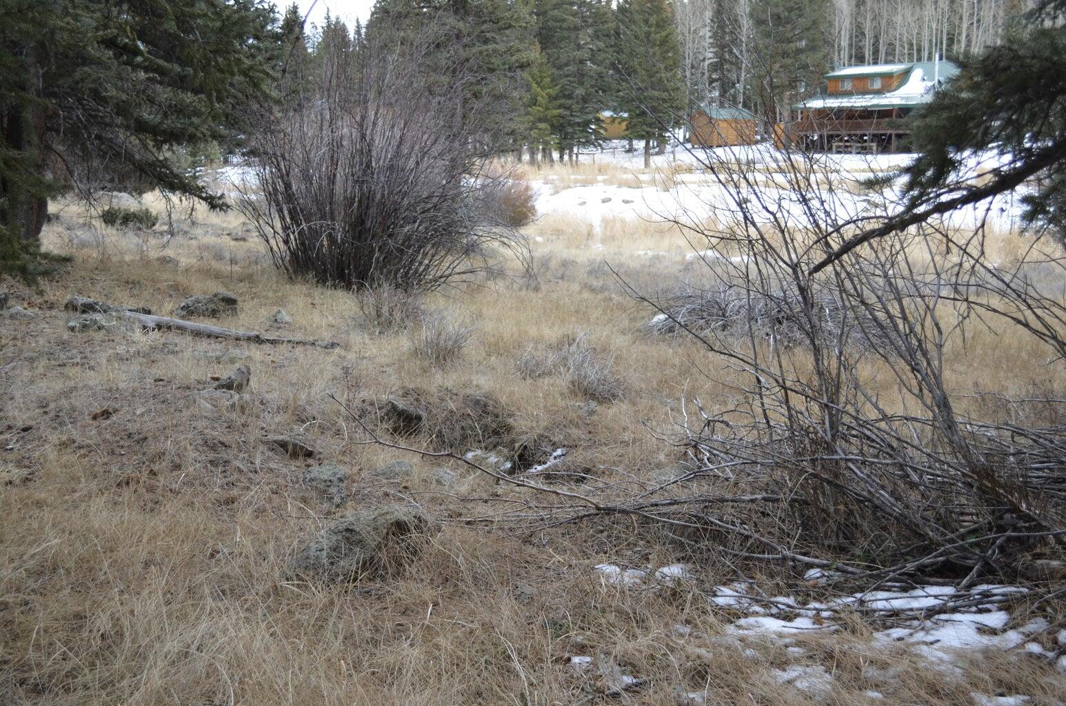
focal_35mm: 42
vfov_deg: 31.8
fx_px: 1241
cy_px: 353
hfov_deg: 46.5
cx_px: 533
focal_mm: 28
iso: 640
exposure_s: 1/60
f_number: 4.5
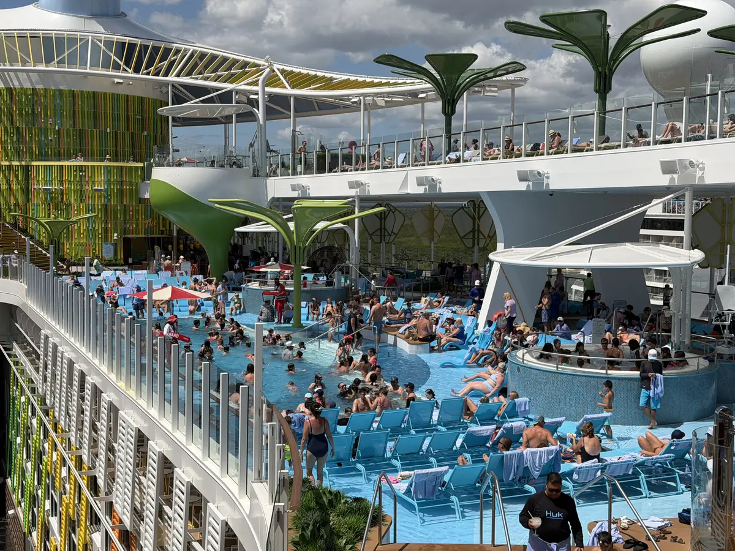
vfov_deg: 30.3
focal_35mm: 48
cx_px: 368
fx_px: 1019
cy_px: 276
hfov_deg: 39.7
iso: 80
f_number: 1.78
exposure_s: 1/11364
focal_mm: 6.76
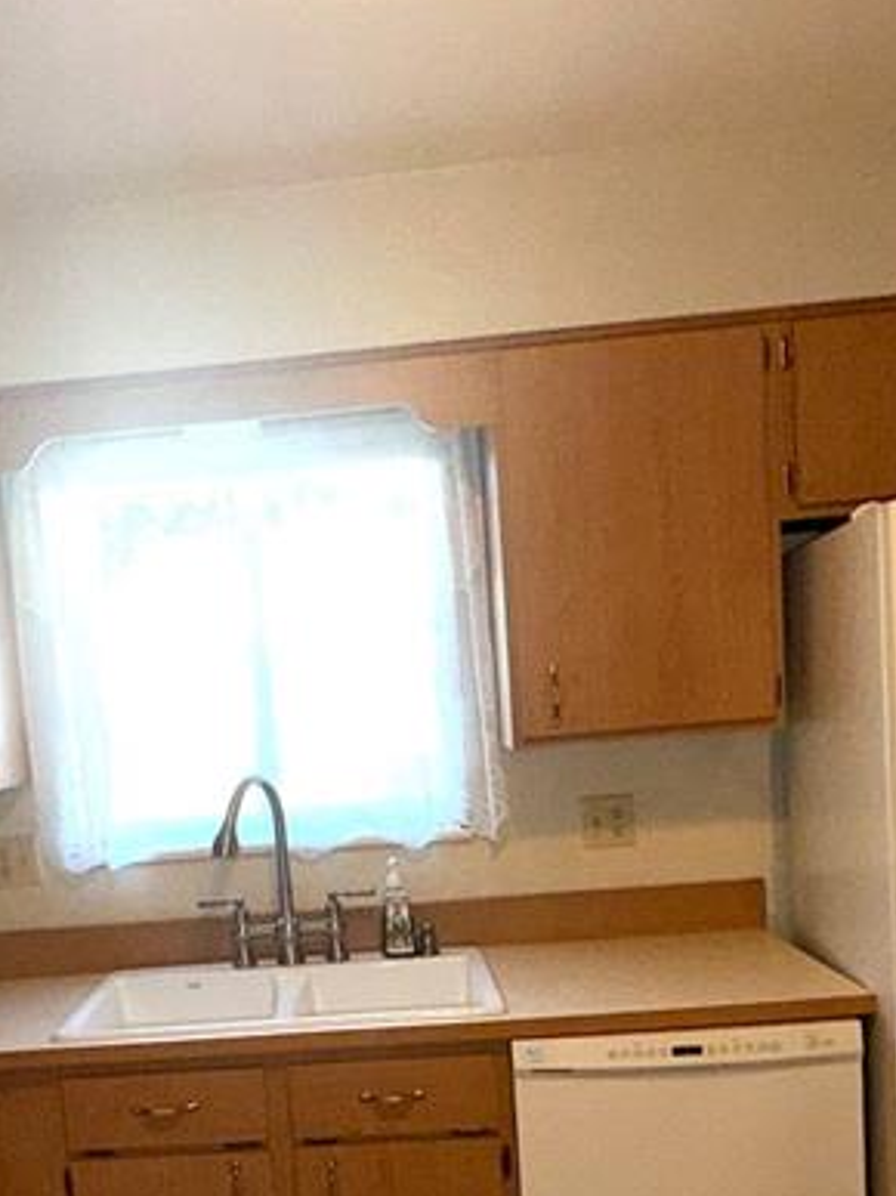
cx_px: 312
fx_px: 1278
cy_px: 864
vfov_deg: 48.6
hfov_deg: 38.3
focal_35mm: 37
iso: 25
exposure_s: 1/60
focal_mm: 2.22
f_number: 2.2
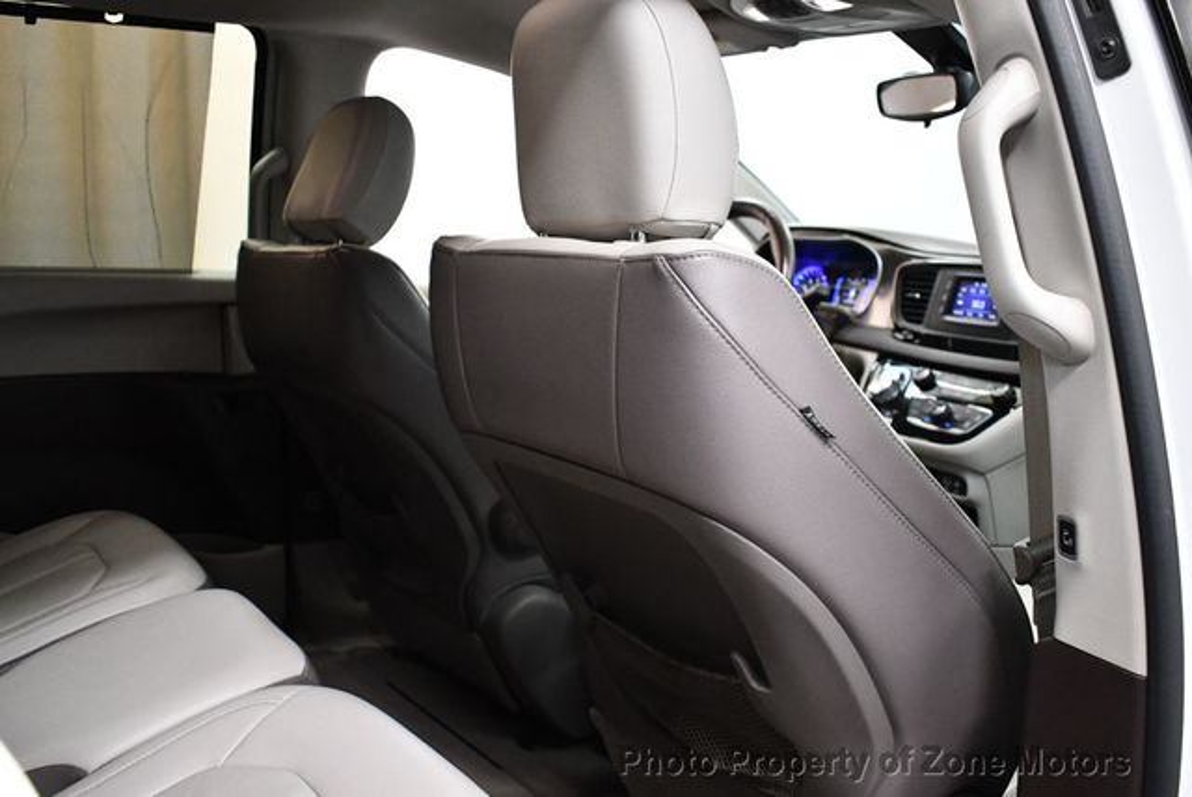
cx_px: 596
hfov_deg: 53.1
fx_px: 1193
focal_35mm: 36
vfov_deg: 36.9
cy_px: 398
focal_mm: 18
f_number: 3.5
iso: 2800
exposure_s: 1/125
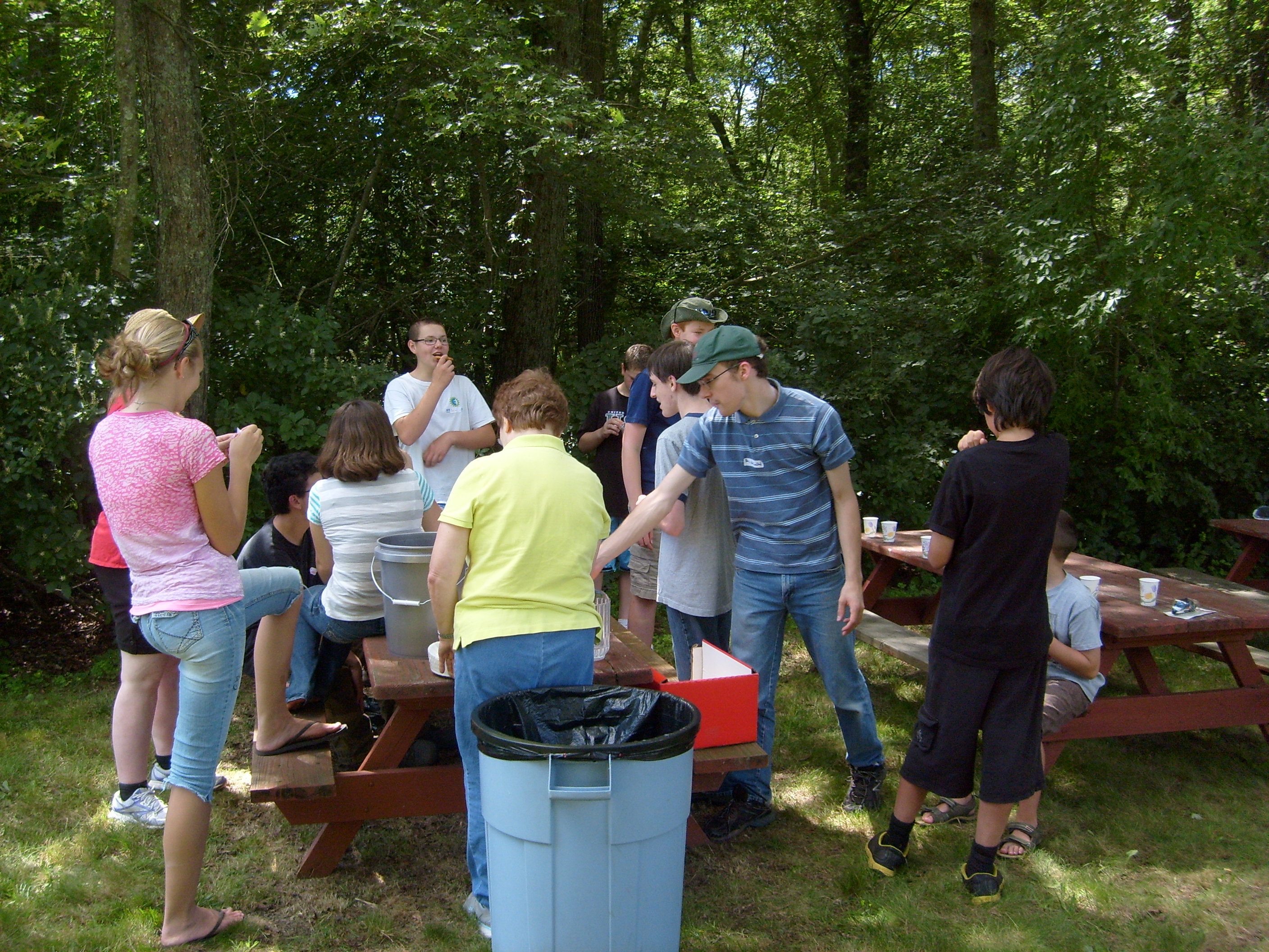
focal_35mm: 35
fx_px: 1283
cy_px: 476
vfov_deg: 40.7
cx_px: 634
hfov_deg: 52.6
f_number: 2.8
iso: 80
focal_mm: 5.8
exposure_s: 1/180
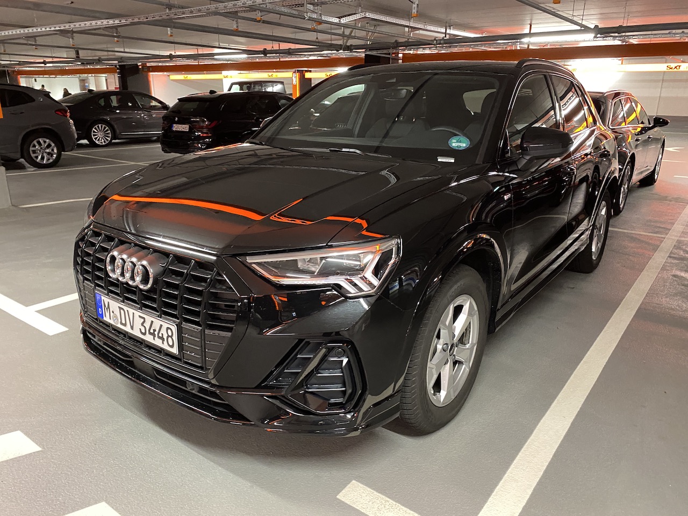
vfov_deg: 53.1
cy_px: 258
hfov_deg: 67.3
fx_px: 517
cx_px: 344
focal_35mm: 26
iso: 640
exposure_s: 1/33
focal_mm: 4.25
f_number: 1.8
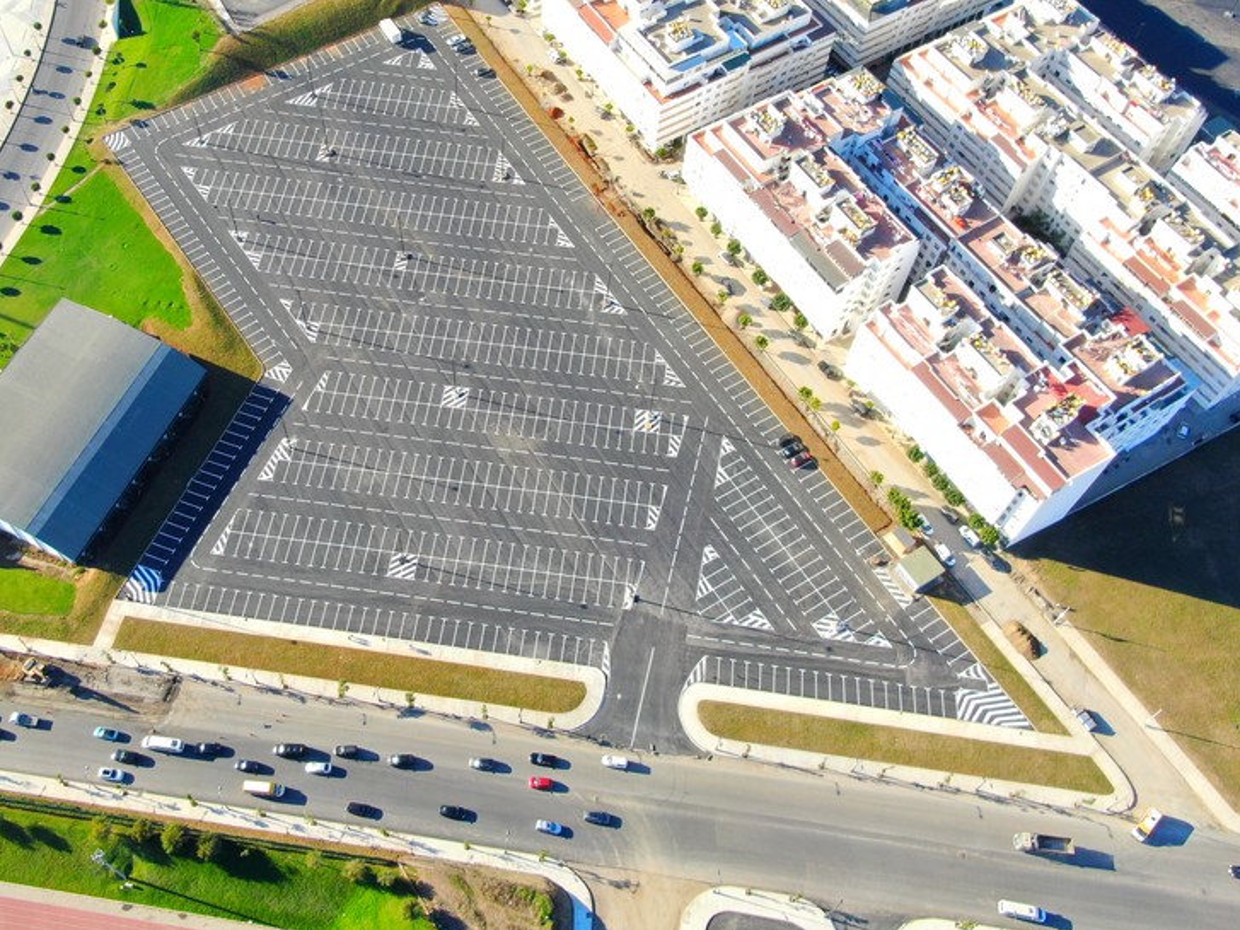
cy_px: 340
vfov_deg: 42.6
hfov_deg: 55.0
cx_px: 498
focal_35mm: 33
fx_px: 1182
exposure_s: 1/500
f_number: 2.8
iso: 100
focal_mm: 4.39
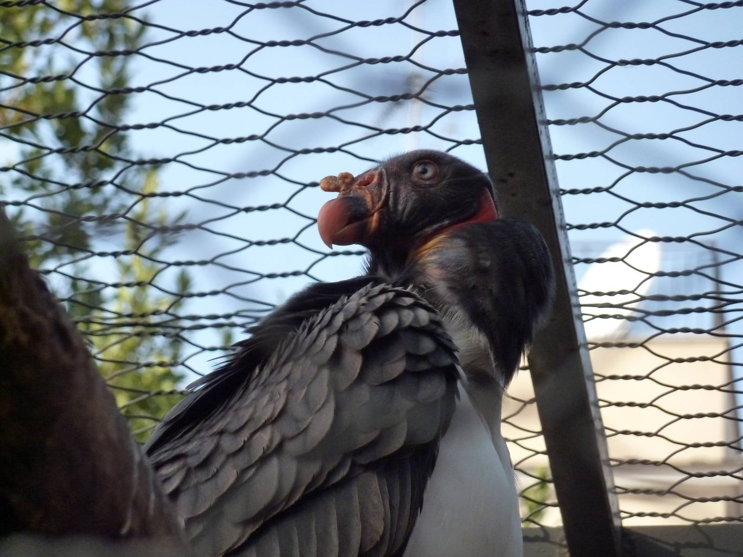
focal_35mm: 300
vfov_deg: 5.0
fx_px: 6439
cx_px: 372
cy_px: 278
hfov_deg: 6.6
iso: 500
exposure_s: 1/640
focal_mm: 49.2
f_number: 4.9
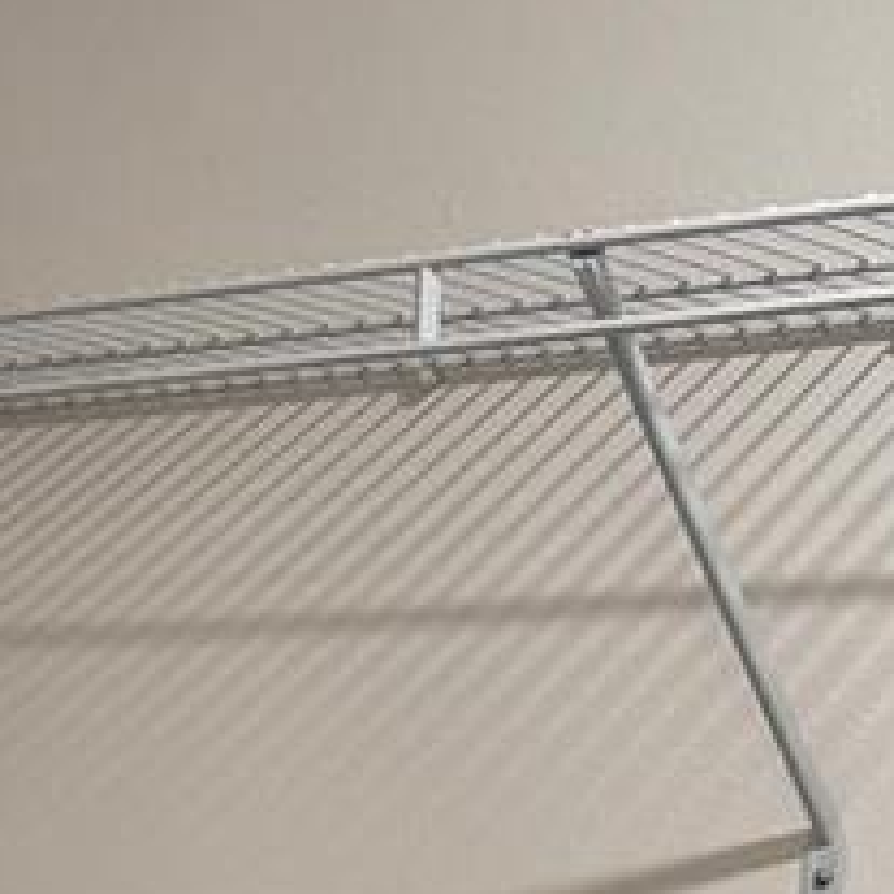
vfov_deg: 12.8
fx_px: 3594
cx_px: -216
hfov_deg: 13.7
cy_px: 1641
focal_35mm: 123
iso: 160
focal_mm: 6.76
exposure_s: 1/60
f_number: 1.78
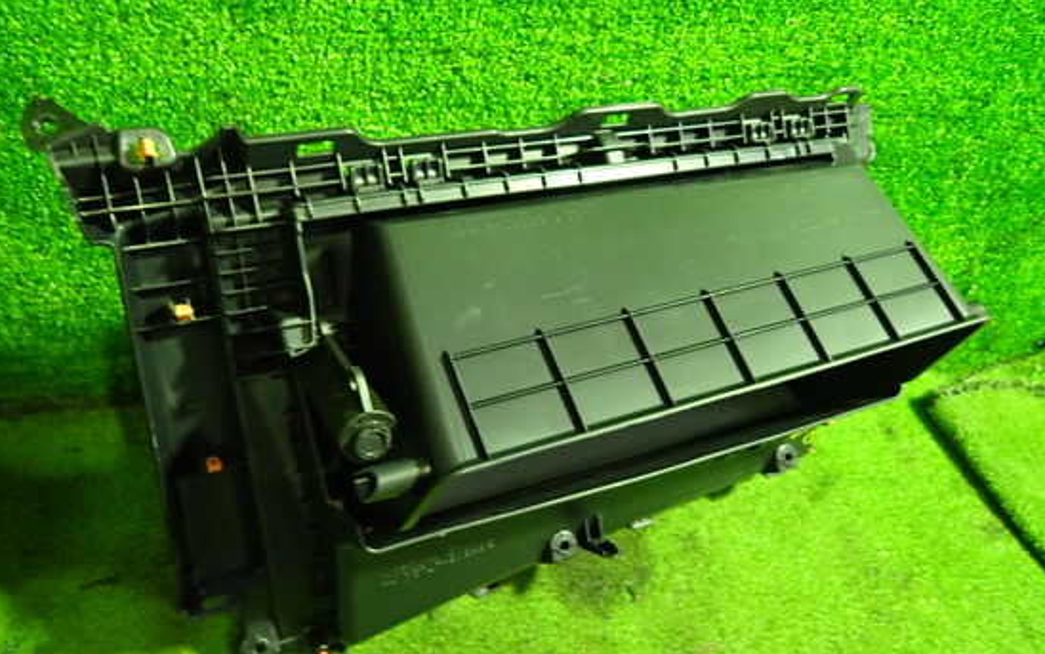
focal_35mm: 29
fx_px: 826
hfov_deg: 64.6
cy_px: 368
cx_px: 503
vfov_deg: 43.1
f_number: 2
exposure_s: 1/30
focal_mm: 4.5
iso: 640
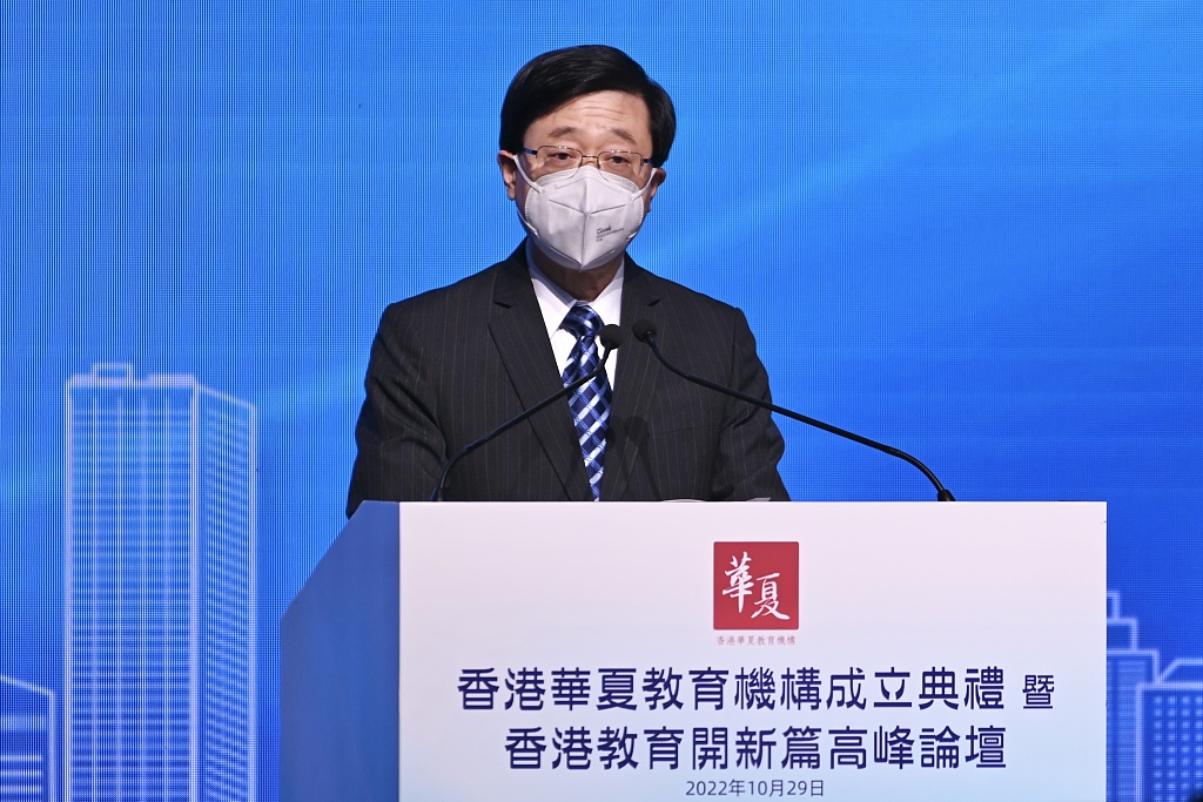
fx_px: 25064
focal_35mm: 750
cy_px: 401
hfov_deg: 2.7
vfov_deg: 1.8
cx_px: 602
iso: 450
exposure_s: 1/100
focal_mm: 500
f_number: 5.6
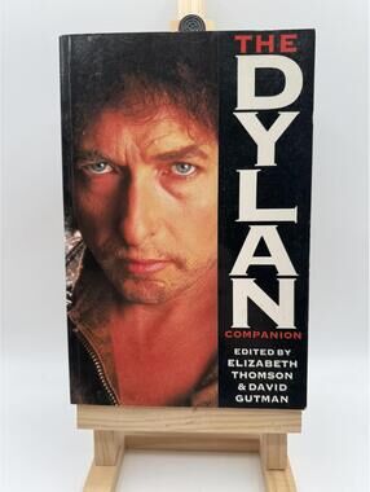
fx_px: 341
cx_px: 185
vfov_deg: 71.5
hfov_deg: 56.9
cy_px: 246
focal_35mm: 24
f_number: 1.78
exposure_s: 1/430
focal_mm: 6.76
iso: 80
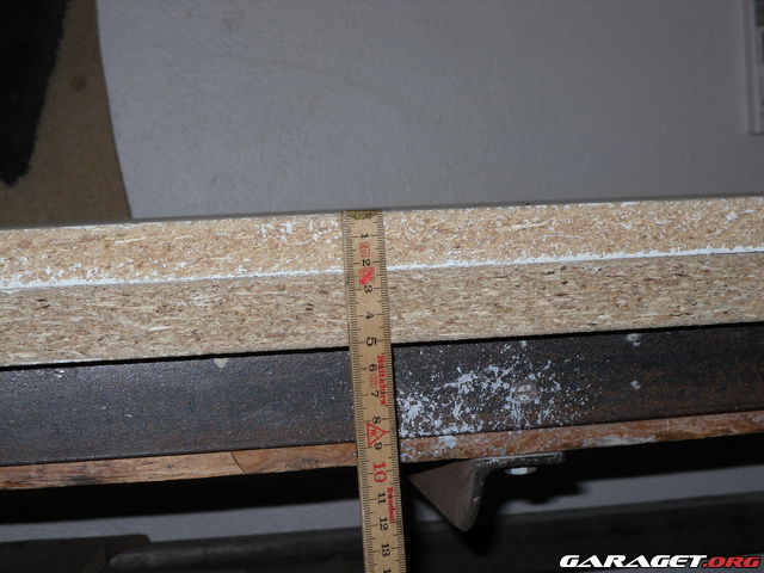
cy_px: 286
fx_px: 1501
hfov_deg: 28.6
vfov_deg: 21.6
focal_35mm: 68
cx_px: 382
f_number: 4.3
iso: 80
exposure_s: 1/56
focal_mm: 12.16
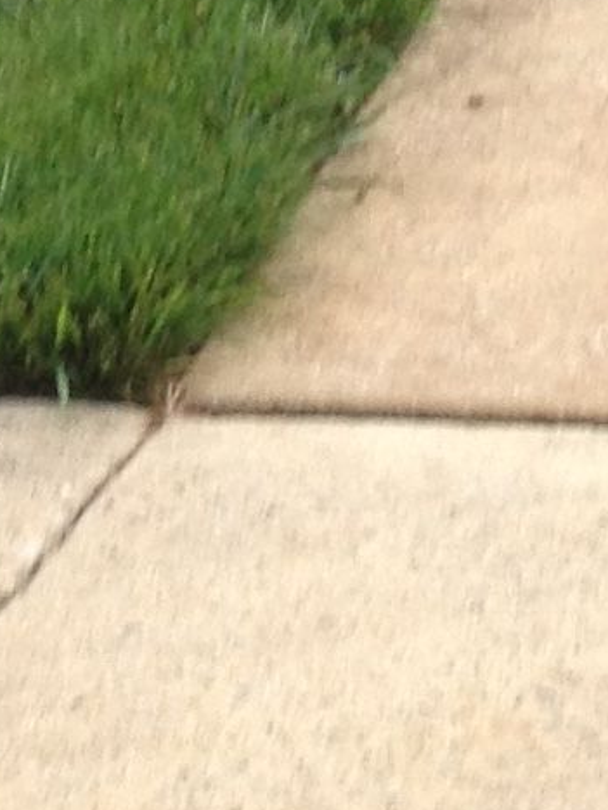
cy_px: -1023
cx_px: 738
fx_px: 5714
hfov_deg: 6.1
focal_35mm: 244
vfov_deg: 7.6
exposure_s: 1/163
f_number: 2.4
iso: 50
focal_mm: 4.28
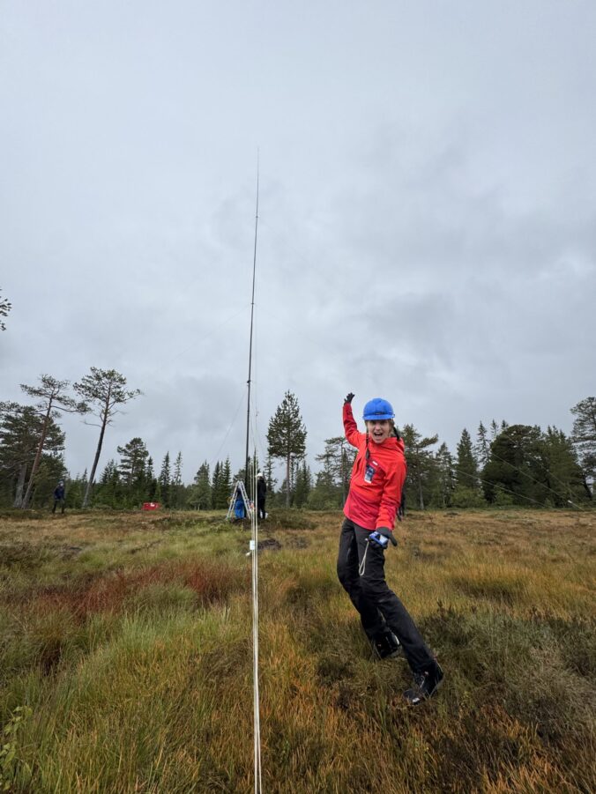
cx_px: 298
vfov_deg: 102.1
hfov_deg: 85.7
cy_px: 397
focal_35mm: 14
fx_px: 321
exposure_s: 1/1600
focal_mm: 2.22
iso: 50
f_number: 2.2
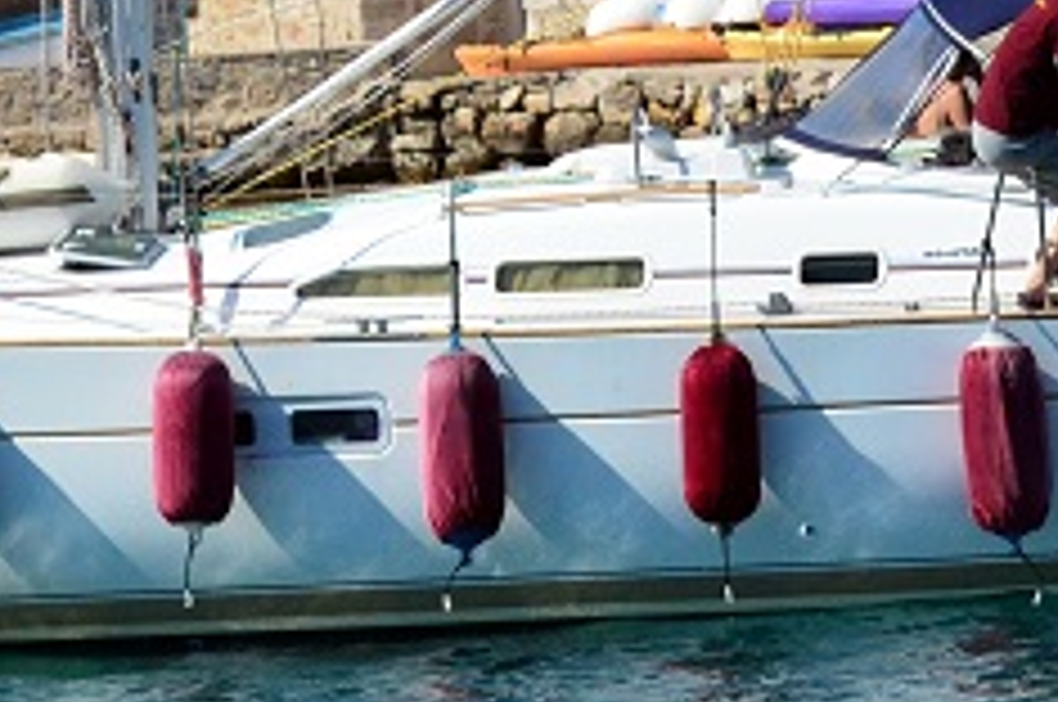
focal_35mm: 446
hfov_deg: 4.6
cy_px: -110
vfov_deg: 3.1
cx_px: 466
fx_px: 13089
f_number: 5.6
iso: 1100
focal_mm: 70
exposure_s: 1/8000
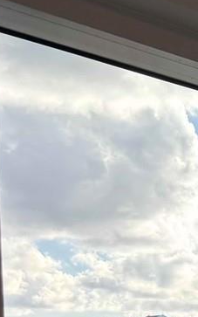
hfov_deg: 9.4
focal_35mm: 112
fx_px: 967
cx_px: 575
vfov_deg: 17.3
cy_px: 428
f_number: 1.78
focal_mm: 6.76
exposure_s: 1/364
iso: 80
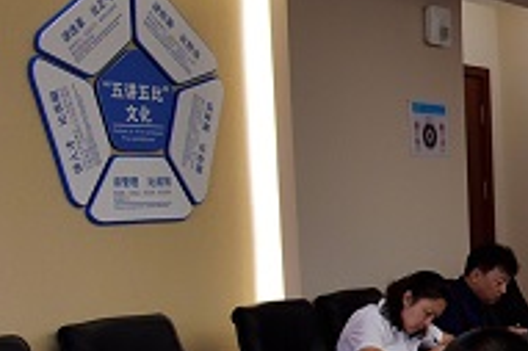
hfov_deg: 18.1
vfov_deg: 15.3
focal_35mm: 88
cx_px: 965
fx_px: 1290
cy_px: 319
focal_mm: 24
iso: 800
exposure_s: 1/125
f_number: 5.6
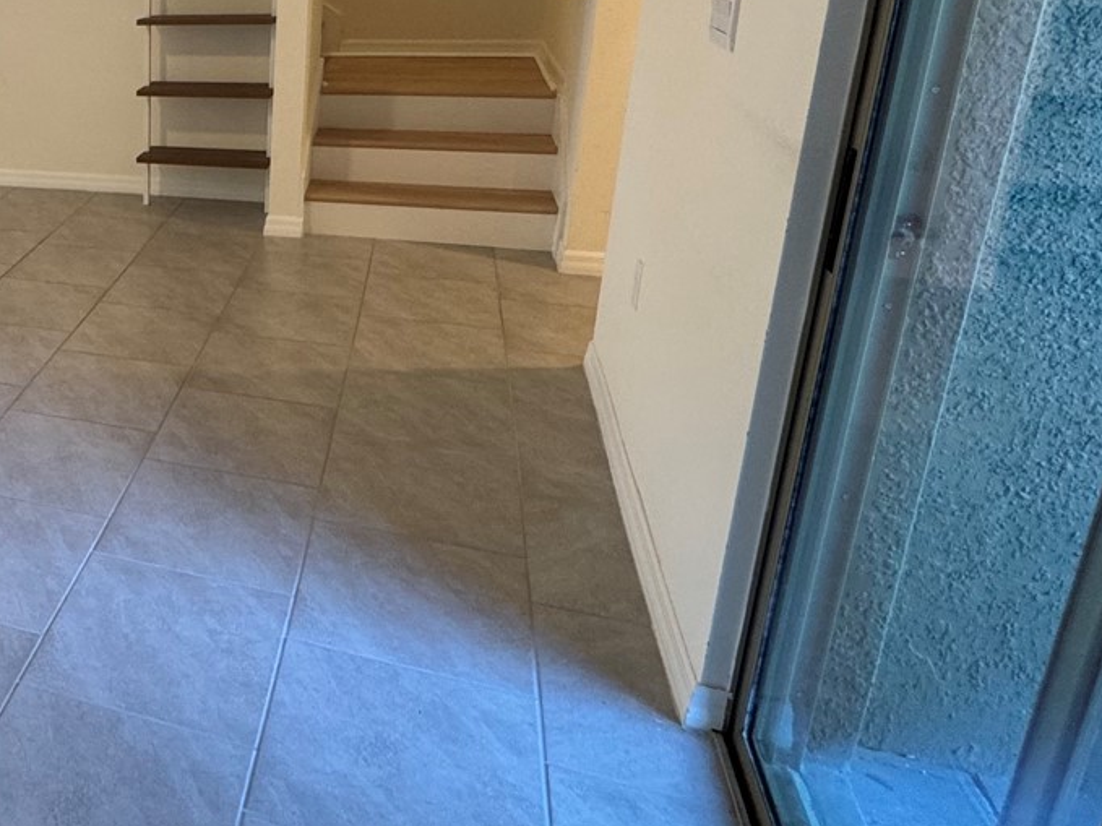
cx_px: -41
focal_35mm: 33
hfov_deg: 45.2
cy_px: 226
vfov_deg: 41.9
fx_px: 1050
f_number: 2.2
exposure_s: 1/60
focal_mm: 2.22
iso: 160
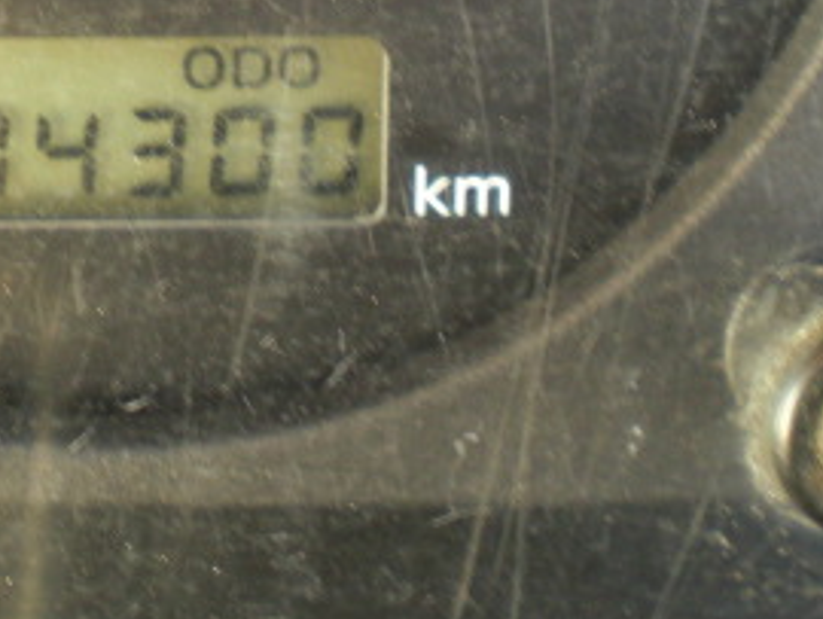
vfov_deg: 16.0
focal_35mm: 90
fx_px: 2142
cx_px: 256
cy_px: -34
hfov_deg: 21.6
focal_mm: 6.3
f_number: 3.1
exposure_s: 1/25
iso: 200
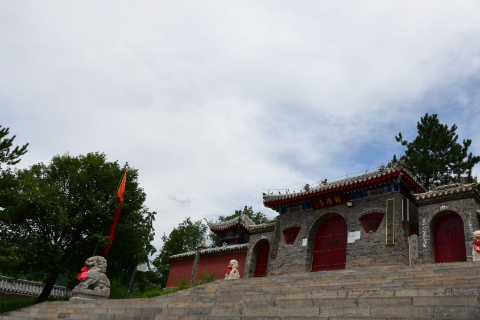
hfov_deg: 65.0
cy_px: 180
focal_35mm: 27
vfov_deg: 47.8
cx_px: 333
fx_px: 360
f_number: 16
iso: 800
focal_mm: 19
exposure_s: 1/800
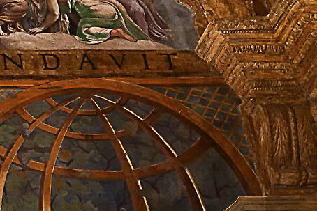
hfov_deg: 12.9
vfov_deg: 10.4
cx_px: -374
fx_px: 1163
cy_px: 139
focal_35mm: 132
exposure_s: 1/20
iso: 200
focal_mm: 12
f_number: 2.8
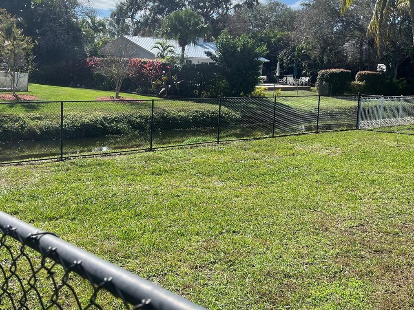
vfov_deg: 34.9
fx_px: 490
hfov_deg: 45.4
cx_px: 155
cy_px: 114
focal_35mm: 41
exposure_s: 1/2915
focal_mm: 5.7
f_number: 1.5
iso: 50
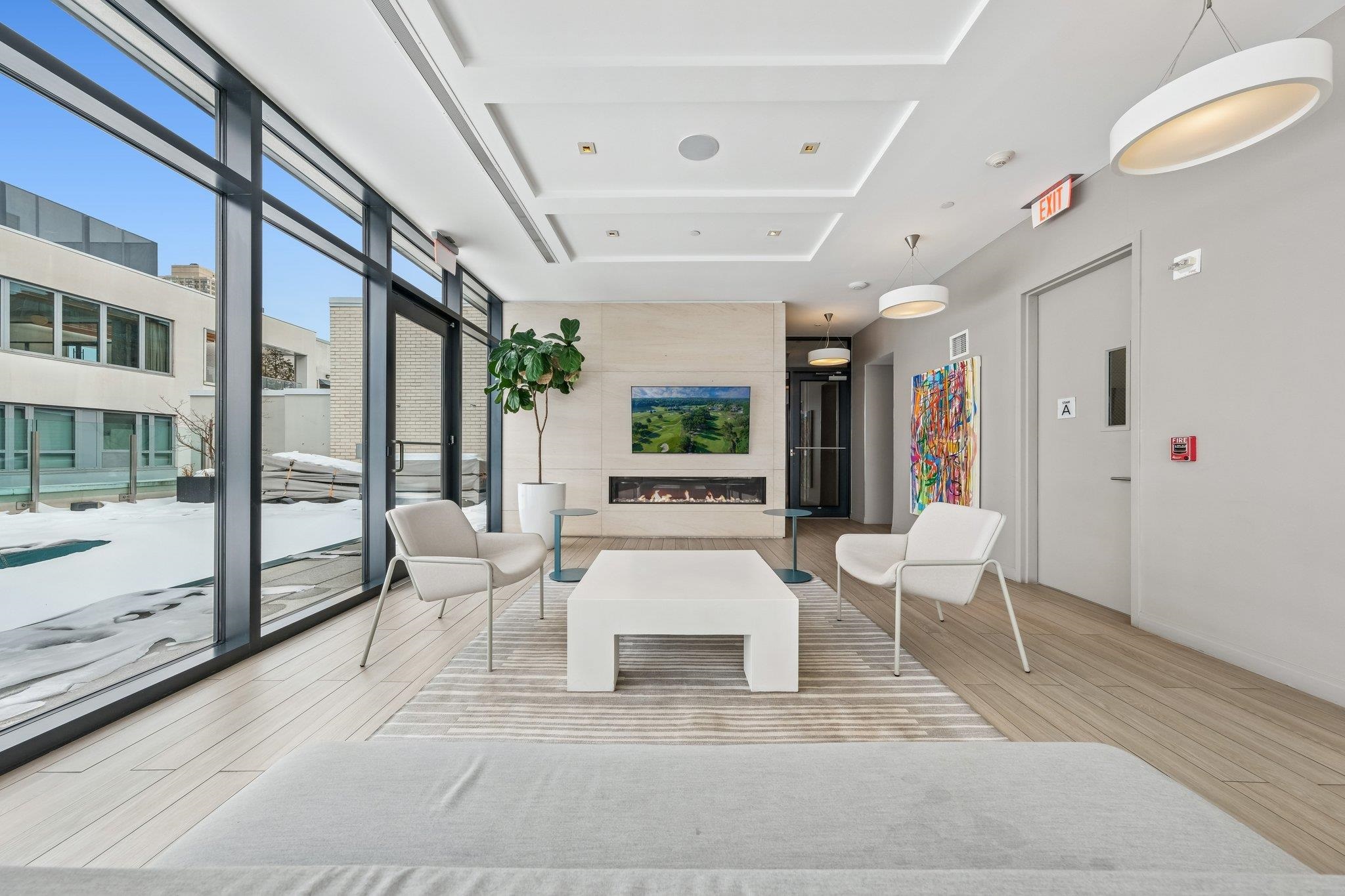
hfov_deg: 112.6
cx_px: 672
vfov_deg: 90.0
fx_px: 448
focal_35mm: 12
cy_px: 448
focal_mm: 8
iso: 200
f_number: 8
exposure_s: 1/100
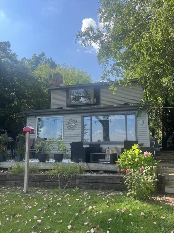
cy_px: 117
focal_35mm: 28
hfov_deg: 49.7
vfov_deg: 63.4
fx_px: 188
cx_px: 92
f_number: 1.6
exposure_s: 1/1225
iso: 50
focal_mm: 5.1
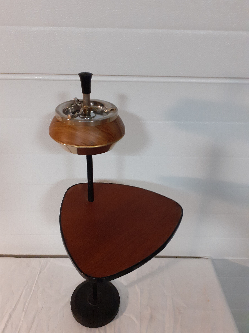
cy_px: 166
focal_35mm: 27
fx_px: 259
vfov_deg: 65.3
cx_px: 124
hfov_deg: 51.4
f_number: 1.9
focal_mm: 3.6
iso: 250
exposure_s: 1/25
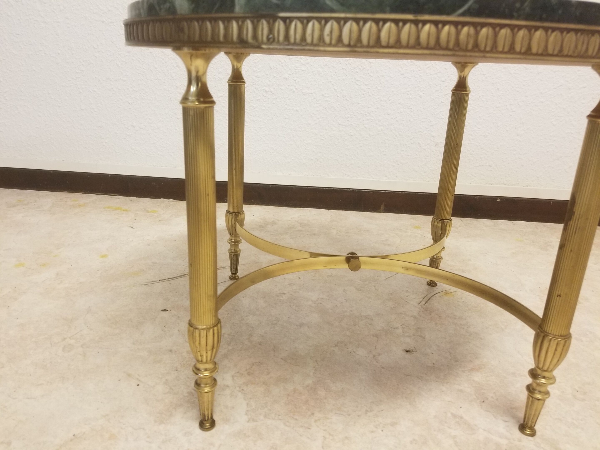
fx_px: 451
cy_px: 225
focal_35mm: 26
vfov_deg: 53.1
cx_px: 300
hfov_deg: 67.3
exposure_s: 1/33
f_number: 1.7
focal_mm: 4.25
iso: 160
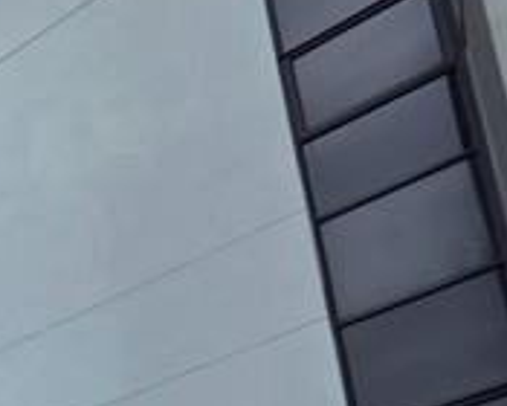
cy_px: 829
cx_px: -603
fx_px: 870
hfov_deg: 17.2
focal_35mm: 58
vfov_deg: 17.7
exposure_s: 1/1814
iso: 40
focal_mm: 2.2
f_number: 1.9
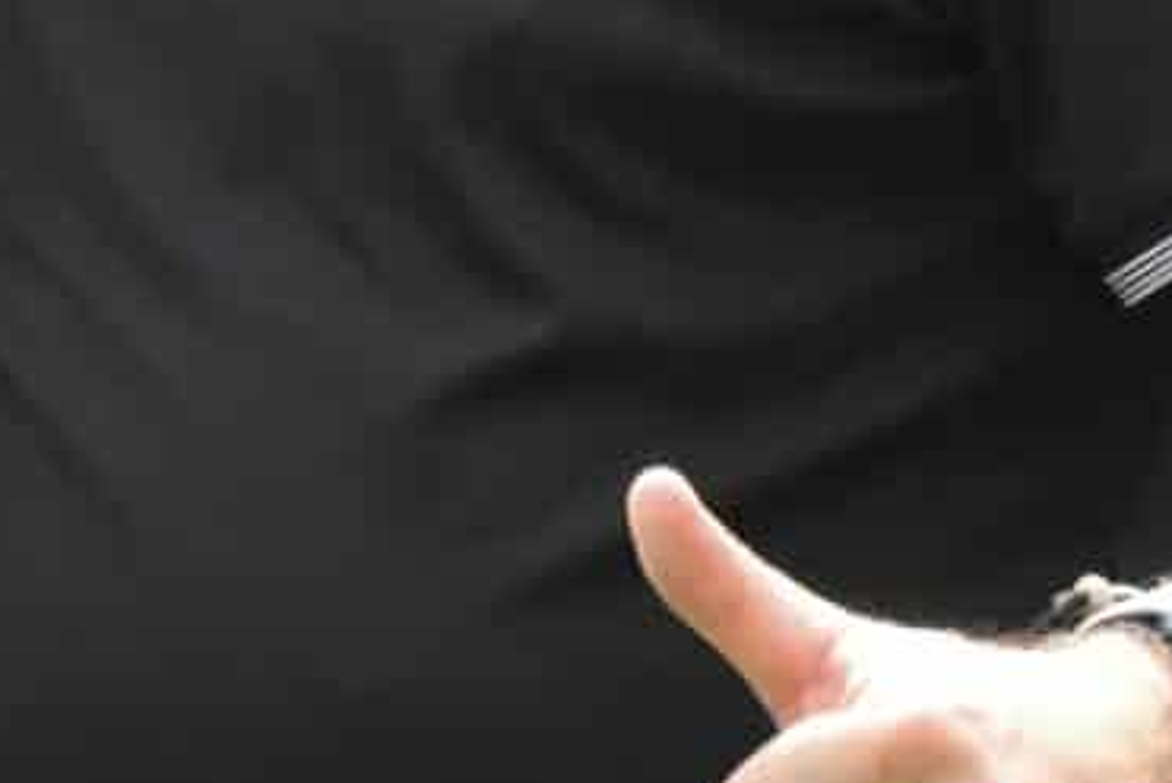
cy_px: -252
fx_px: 10096
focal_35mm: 310
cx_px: -168
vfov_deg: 4.4
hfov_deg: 6.6
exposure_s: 1/640
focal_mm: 56
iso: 4000
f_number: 16
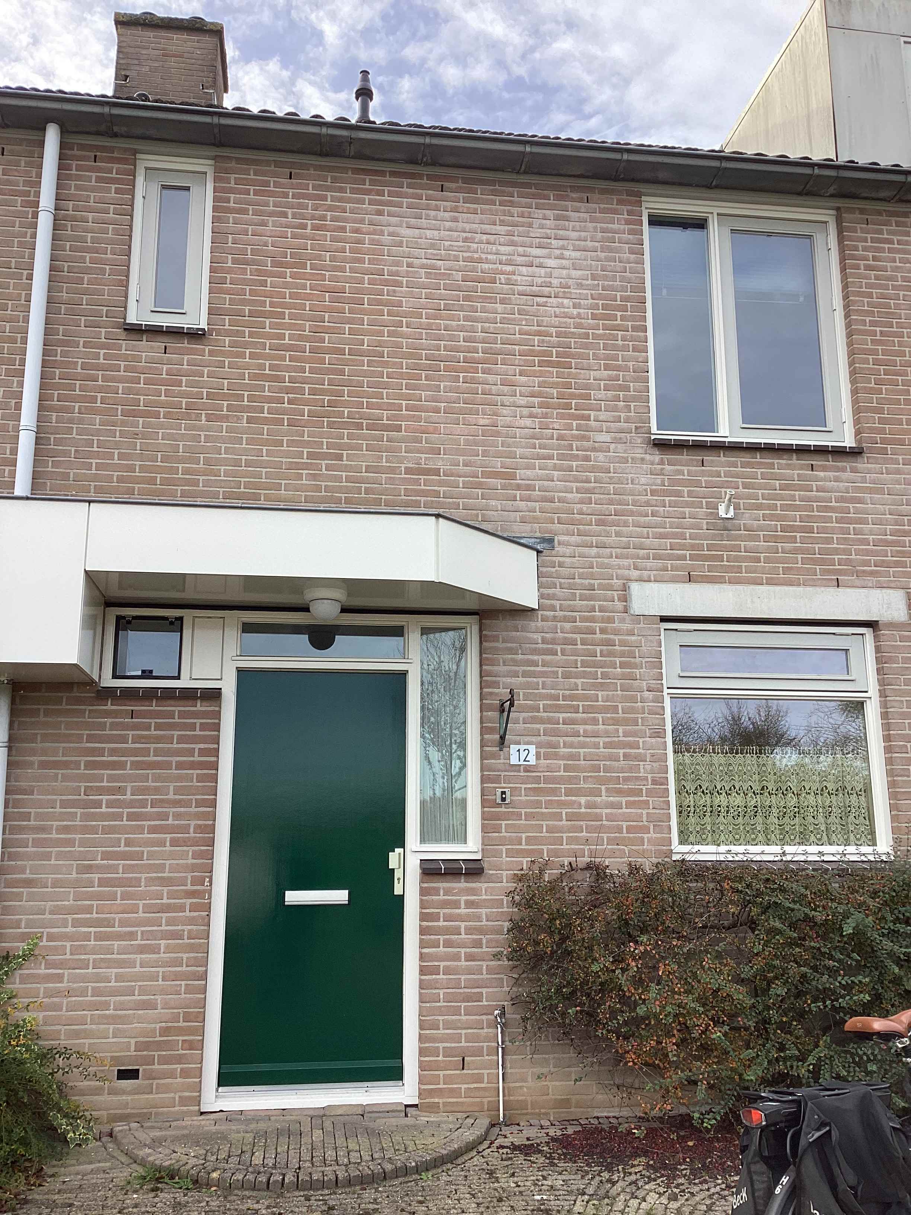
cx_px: 456
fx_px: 1088
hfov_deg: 45.4
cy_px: 608
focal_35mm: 31
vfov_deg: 58.4
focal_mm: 3.3
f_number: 2.4
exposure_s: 1/248
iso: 25
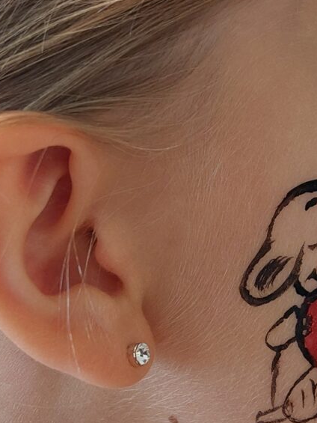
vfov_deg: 23.0
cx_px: 180
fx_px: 1037
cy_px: 235
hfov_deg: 17.4
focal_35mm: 85
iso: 160
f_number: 1.8
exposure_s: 1/50
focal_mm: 5.23
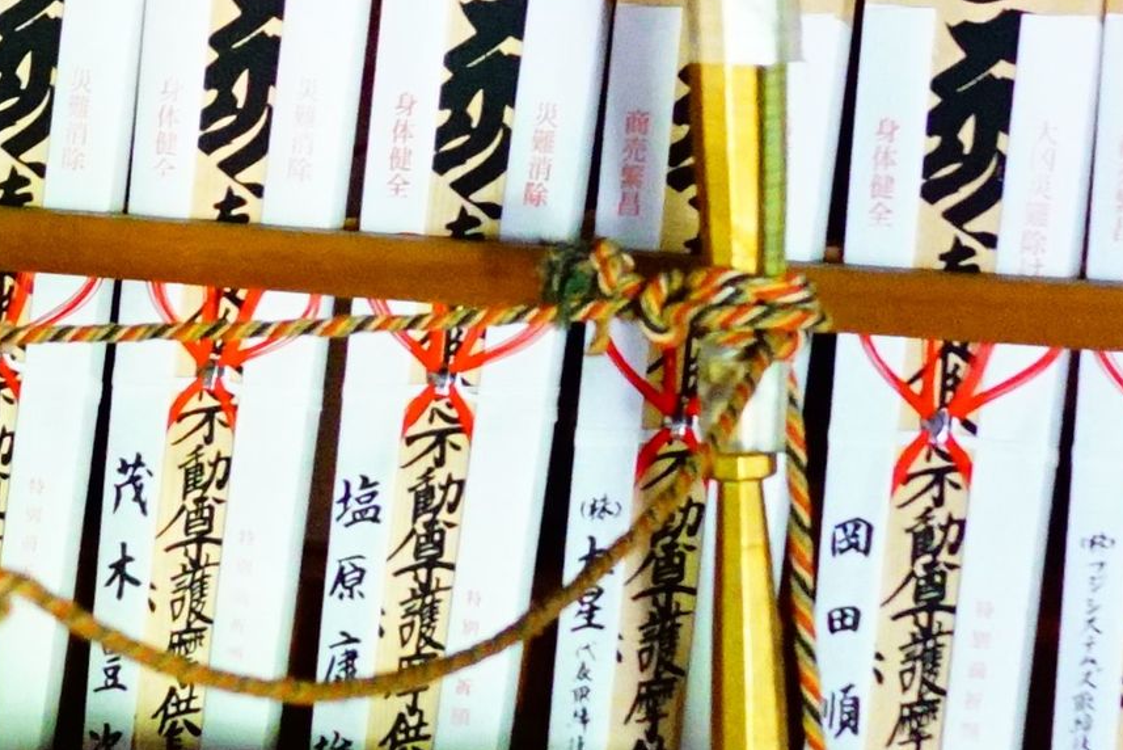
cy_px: -502
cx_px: -421
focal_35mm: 245
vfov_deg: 5.5
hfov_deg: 8.3
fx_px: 7645
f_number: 2.8
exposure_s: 1/30
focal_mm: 35
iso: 6400
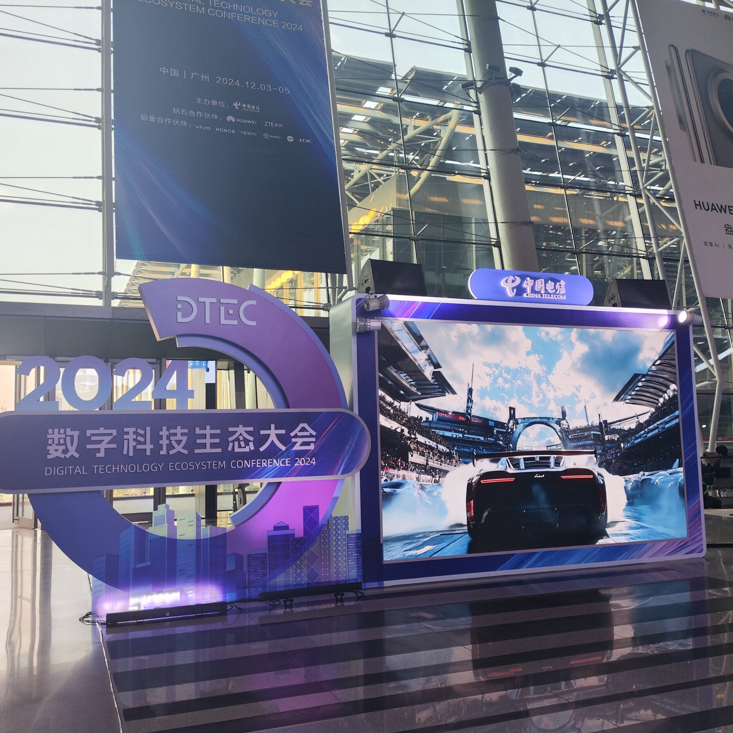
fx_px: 695
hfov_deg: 55.6
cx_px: 342
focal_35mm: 29
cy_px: 375
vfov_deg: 55.6
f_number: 1.8
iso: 50
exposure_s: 1/100
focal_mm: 4.68
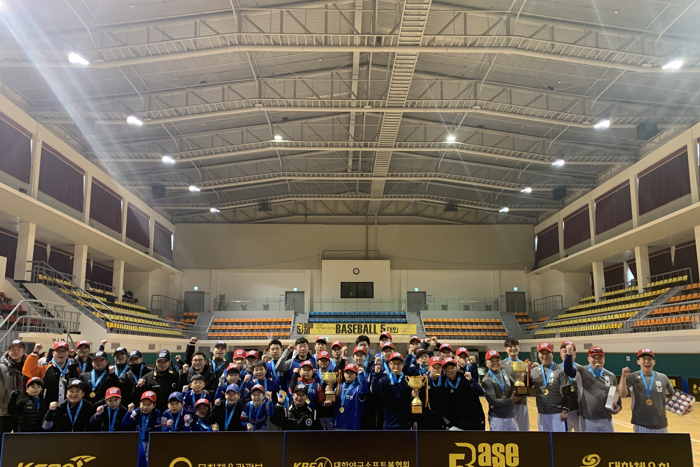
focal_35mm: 28
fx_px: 544
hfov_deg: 65.5
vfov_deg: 46.2
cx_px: 349
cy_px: 270
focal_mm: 4.25
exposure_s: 1/60
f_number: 1.8
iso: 200
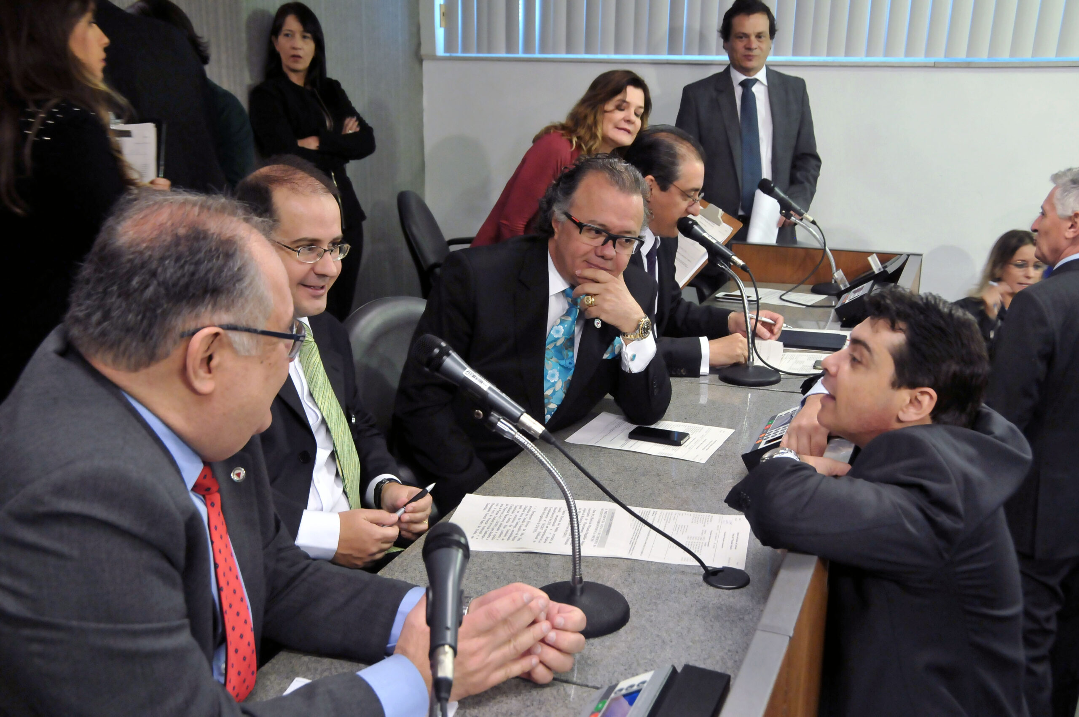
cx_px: 540
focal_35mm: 36
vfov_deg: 36.8
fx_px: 1078
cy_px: 358
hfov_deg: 53.2
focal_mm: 24
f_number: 5
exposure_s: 1/50
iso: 1600
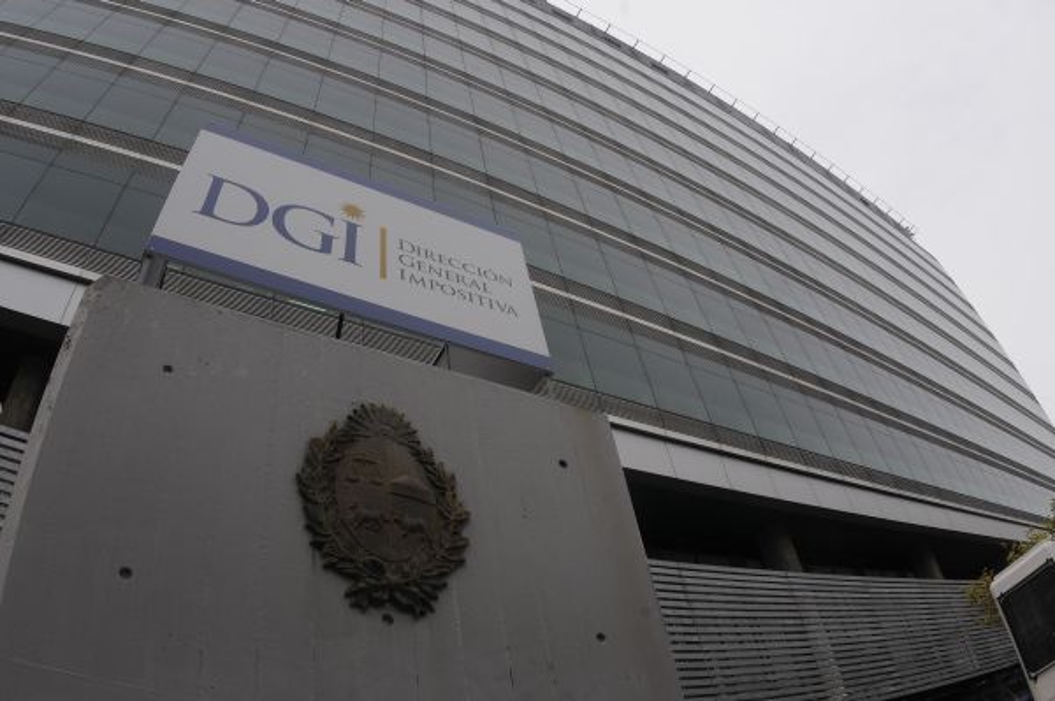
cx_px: 528
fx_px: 703
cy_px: 350
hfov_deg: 73.8
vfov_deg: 53.1
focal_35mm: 24
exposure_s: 1/200
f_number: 10
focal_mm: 16
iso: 250
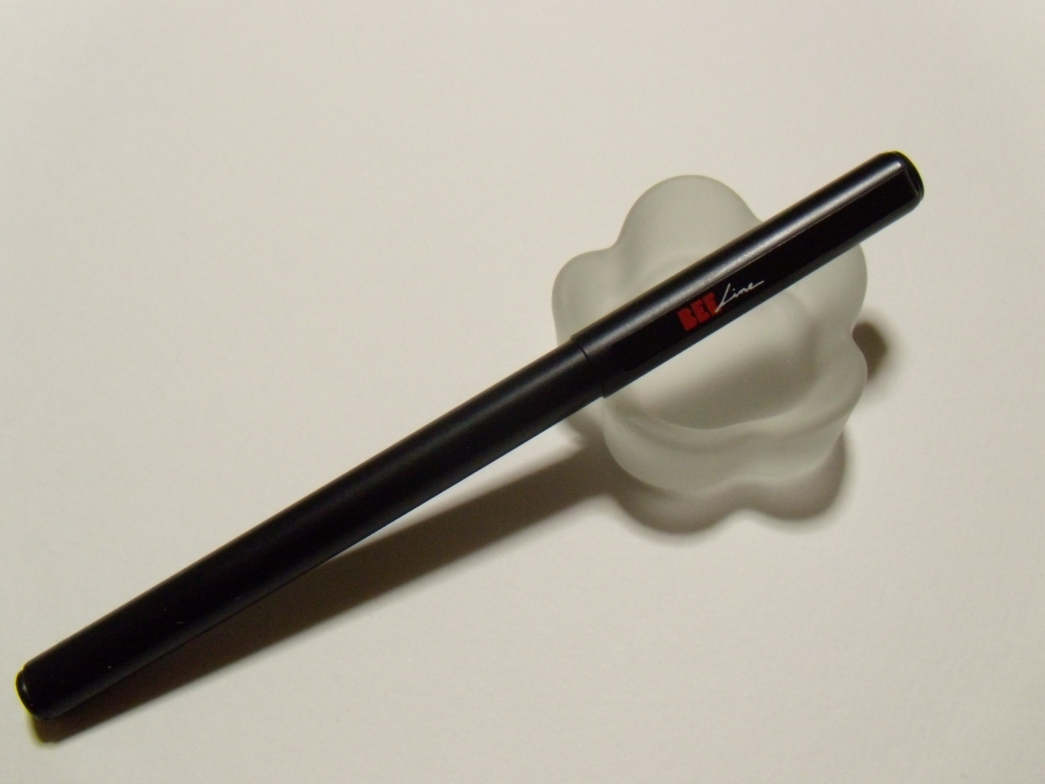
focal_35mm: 36
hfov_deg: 51.4
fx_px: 1087
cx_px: 522
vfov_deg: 39.7
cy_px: 392
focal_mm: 6.4
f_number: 3.6
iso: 400
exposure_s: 1/30
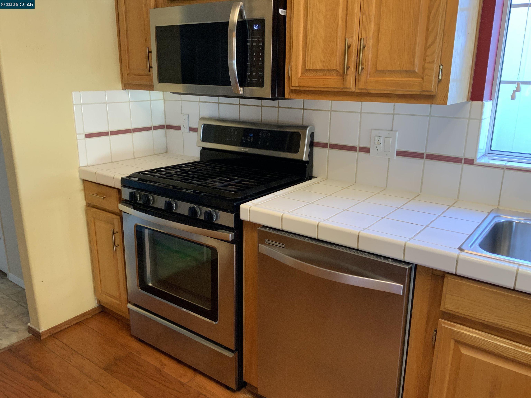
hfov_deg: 61.7
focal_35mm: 29
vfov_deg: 48.2
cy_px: 199
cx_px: 266
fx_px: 445
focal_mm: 3
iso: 125
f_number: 1.8
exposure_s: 1/60
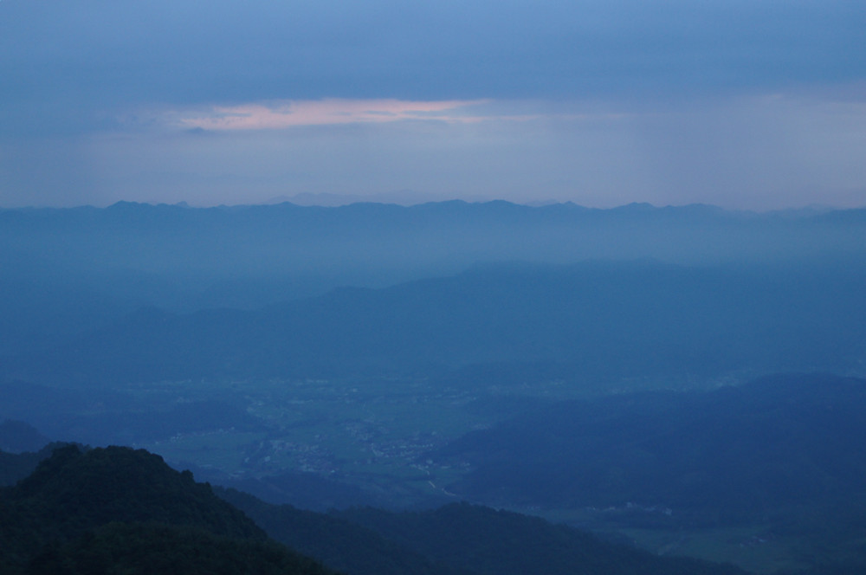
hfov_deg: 27.0
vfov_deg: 18.1
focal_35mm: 75
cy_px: 288
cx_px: 433
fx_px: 1802
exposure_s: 1/80
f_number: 5.6
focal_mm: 50
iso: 1000
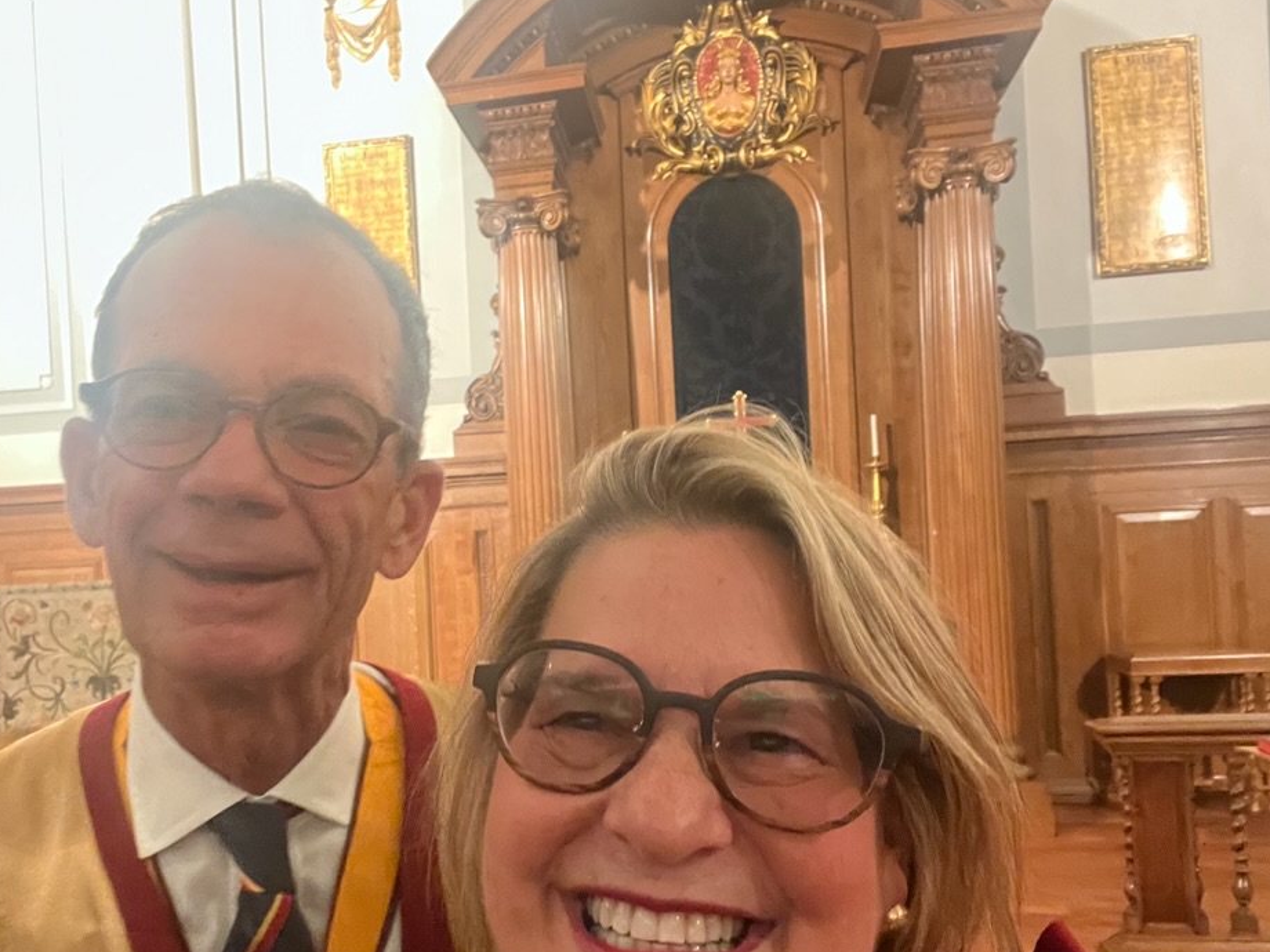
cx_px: 498
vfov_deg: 44.0
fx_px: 1174
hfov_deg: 56.3
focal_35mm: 32
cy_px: 567
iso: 640
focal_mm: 2.71
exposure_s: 1/17
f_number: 2.2
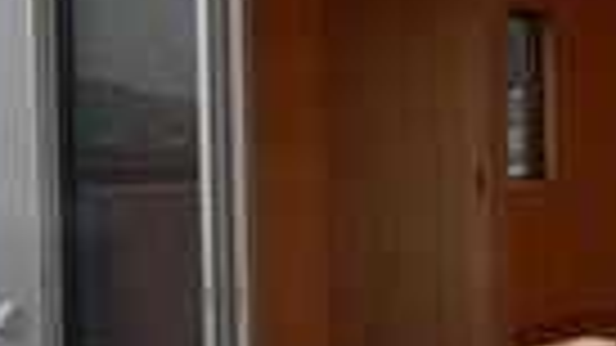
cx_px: 778
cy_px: 148
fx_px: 1127
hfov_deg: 26.4
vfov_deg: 17.5
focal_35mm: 69
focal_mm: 10
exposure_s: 1/30
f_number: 16
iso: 100
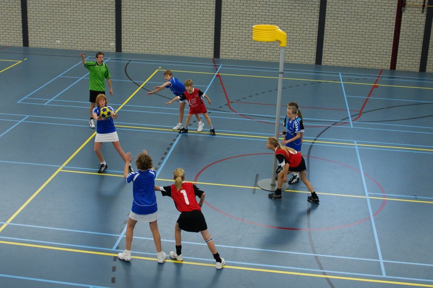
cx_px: 216
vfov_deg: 31.8
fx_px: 505
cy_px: 144
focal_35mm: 42
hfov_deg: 46.5
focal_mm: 28
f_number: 3.5
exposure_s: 1/200
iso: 800
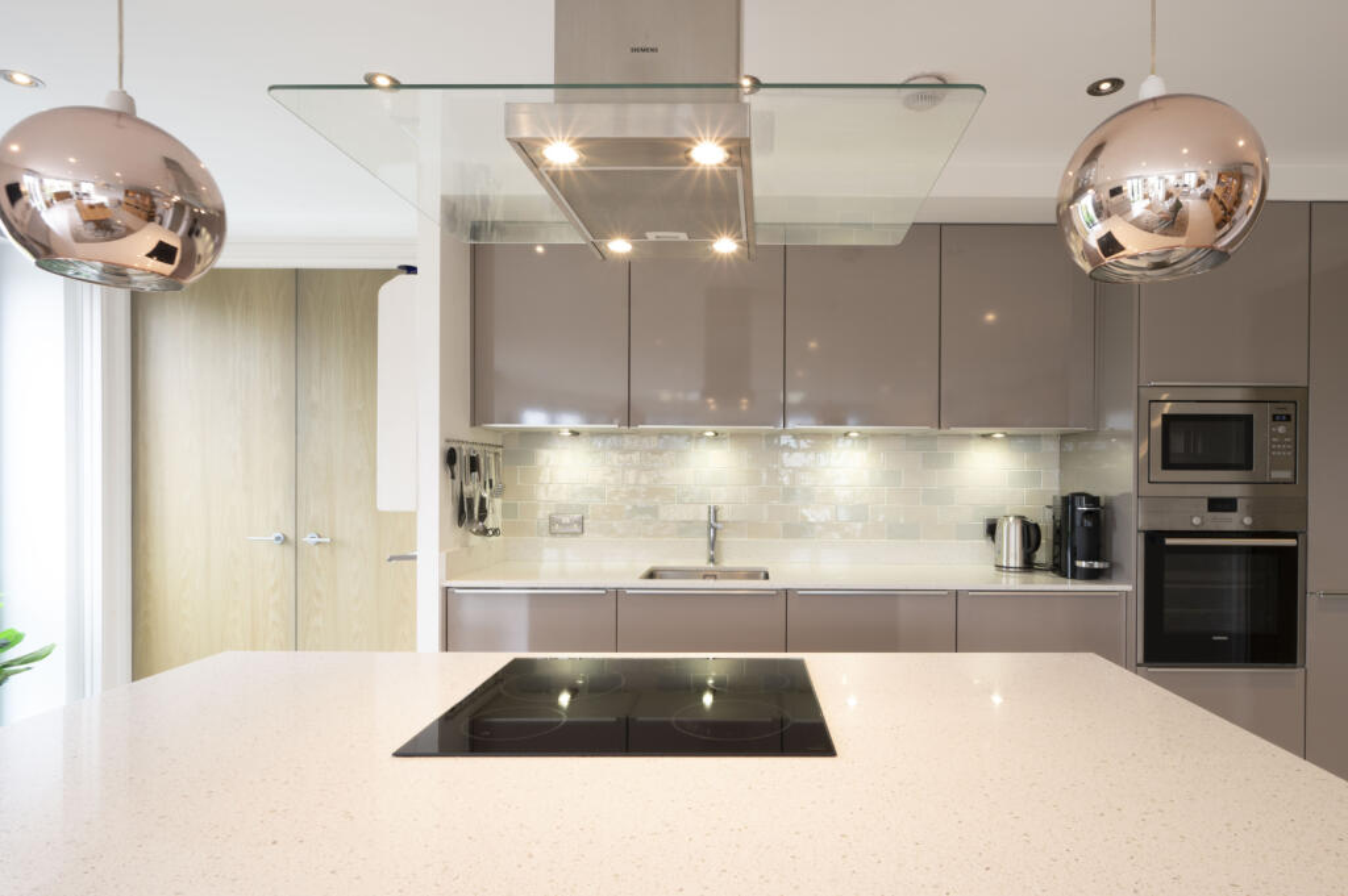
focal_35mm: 18
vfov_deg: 68.8
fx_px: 655
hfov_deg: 91.7
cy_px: 448
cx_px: 674
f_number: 16
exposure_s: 1/2
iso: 250
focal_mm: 17.5
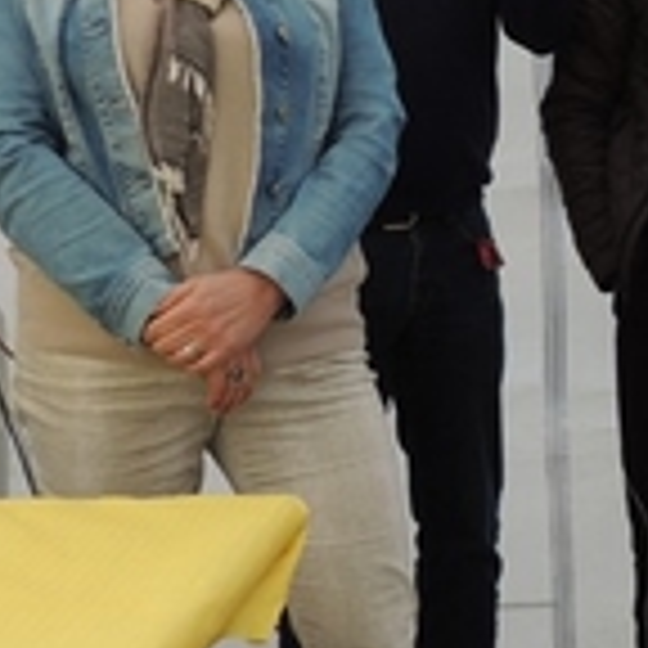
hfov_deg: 16.3
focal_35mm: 103
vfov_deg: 16.8
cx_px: 765
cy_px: 158
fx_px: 2181
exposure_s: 1/640
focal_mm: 4.9
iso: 100
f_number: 3.1
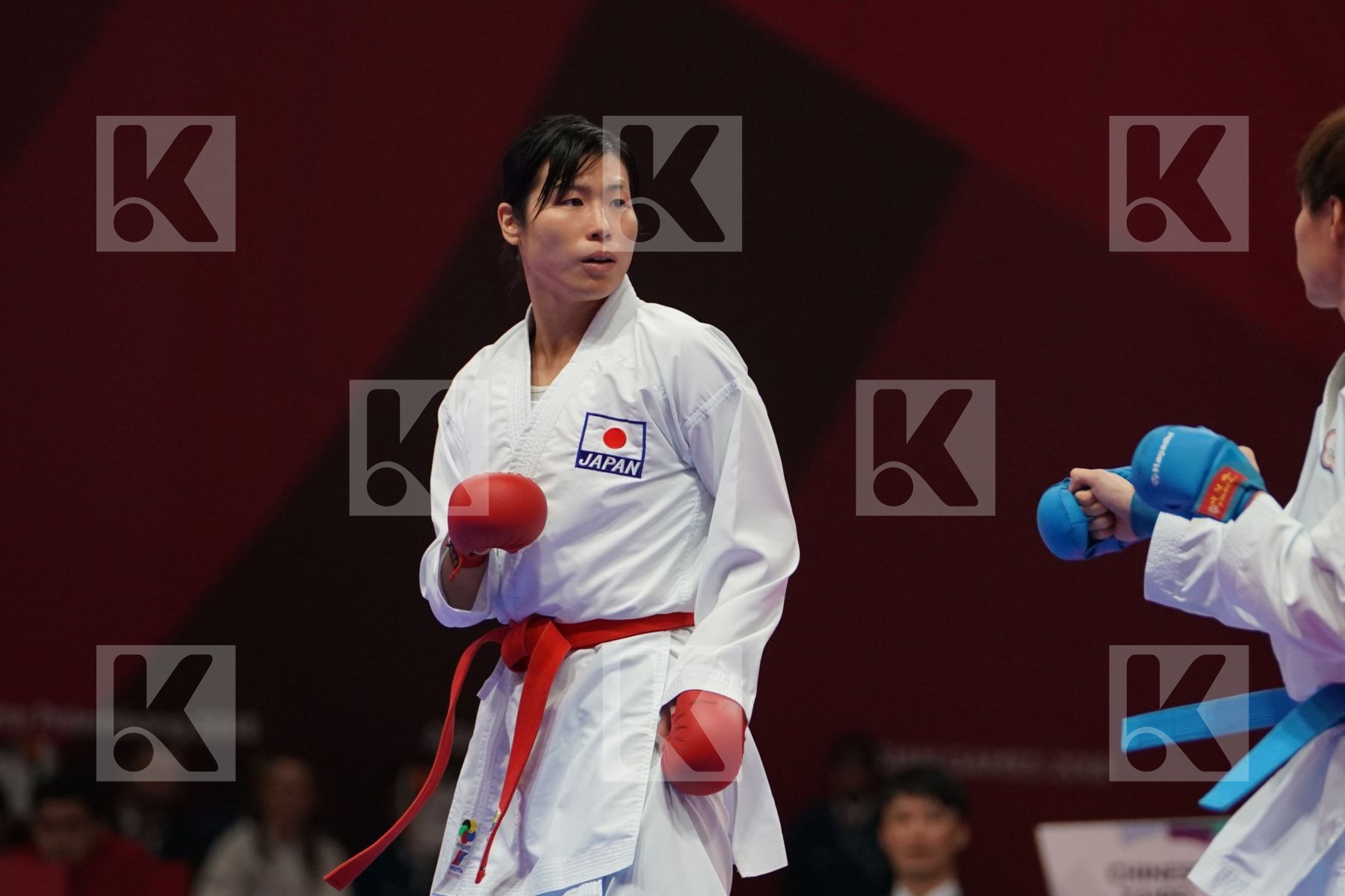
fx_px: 11917
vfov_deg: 4.3
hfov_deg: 6.5
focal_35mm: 319
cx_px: 672
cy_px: 448
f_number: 4
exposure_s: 1/1000
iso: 2500
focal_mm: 213
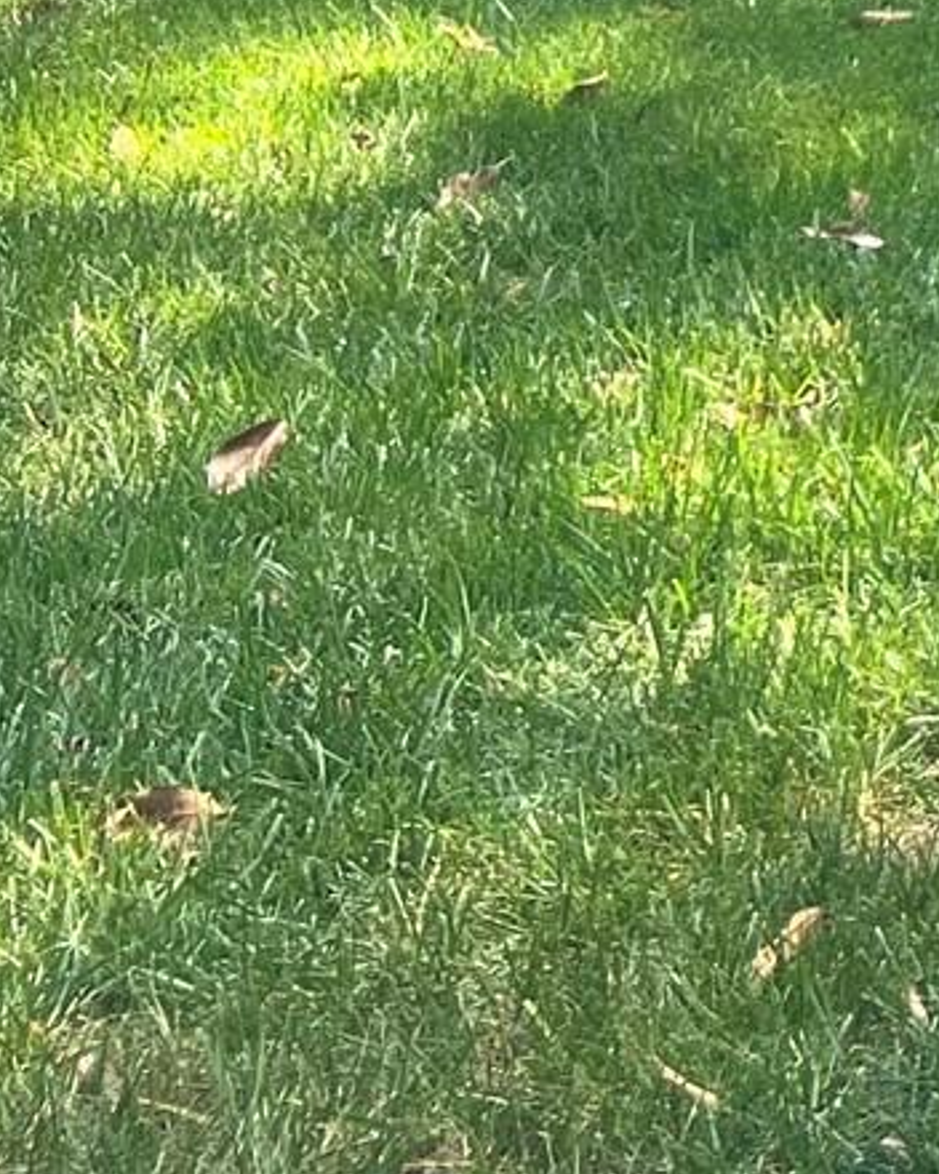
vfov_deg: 14.5
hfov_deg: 11.4
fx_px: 4099
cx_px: 2075
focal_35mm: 118
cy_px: -872
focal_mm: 5.7
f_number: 1.5
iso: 50
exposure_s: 1/490
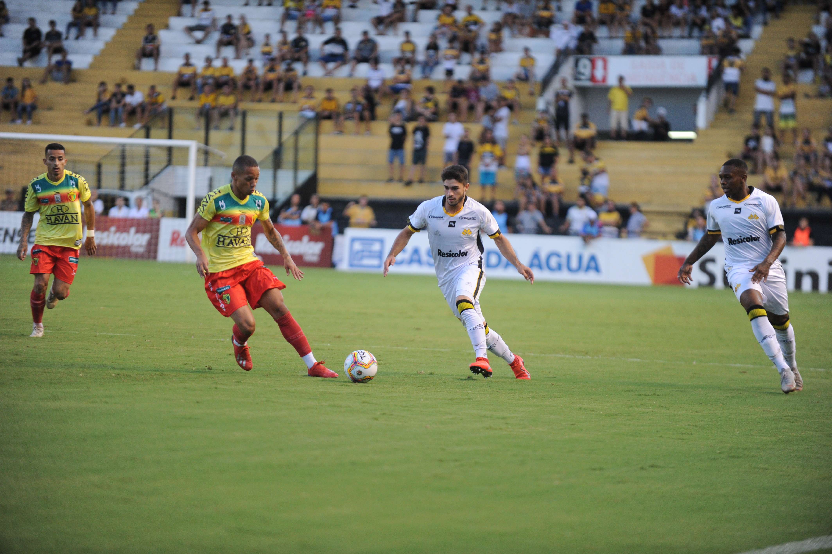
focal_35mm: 200
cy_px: 277
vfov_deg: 6.9
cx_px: 416
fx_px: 4619
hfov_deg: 10.3
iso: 2500
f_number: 2.8
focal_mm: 200
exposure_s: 1/1250
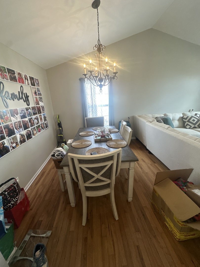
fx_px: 108
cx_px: 100
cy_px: 134
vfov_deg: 102.1
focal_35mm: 14
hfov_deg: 85.7
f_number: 2.2
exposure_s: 1/120
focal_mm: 2.22
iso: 125
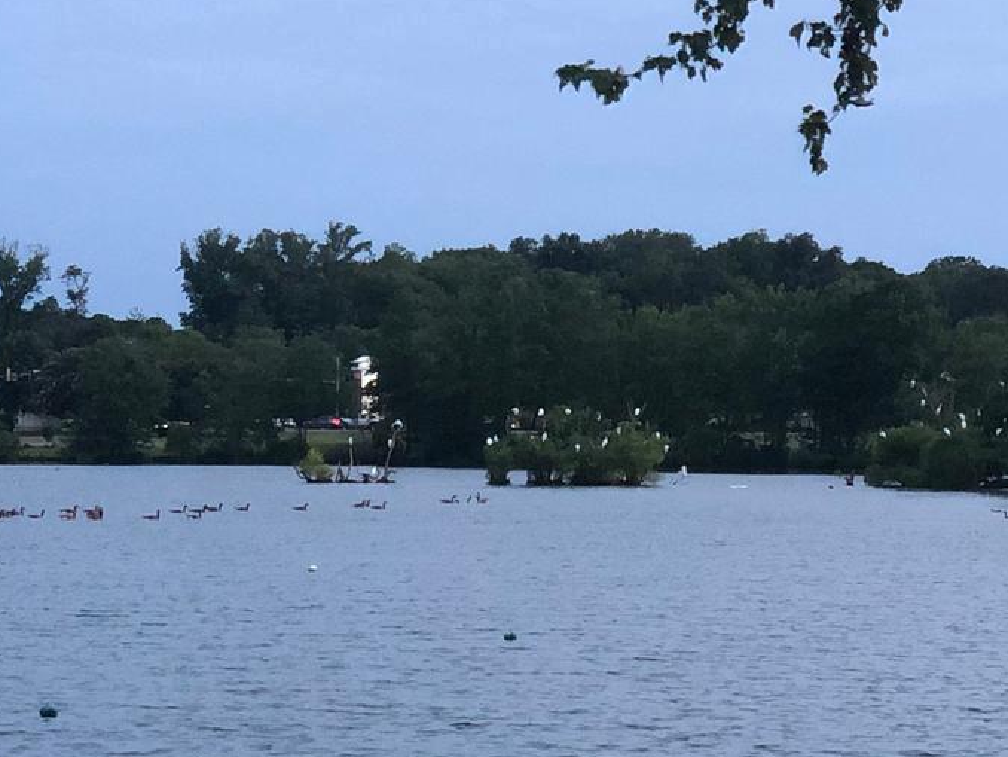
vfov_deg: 9.4
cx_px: 370
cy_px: 822
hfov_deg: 12.6
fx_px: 4573
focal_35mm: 157
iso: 100
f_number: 2.4
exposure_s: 1/60
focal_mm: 6
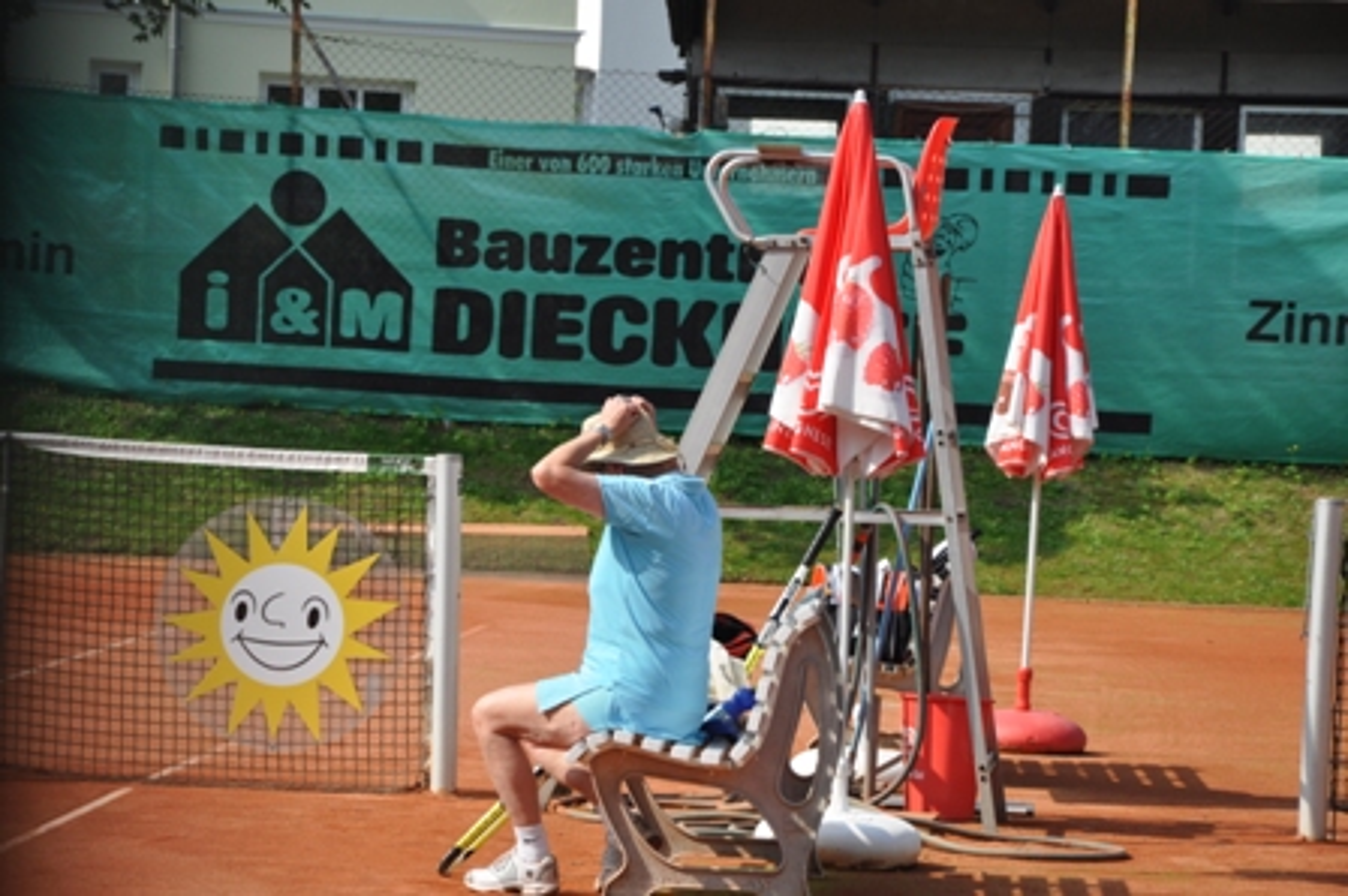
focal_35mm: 158
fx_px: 5893
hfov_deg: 13.0
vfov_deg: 8.7
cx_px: 674
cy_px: 448
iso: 200
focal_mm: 105
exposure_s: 1/400
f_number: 9
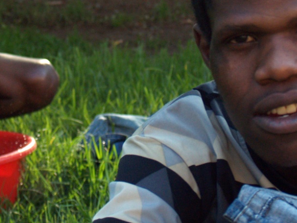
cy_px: 46
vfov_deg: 8.4
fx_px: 1518
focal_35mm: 177
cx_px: 97
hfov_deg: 11.2
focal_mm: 34
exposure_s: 1/250
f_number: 5
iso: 400
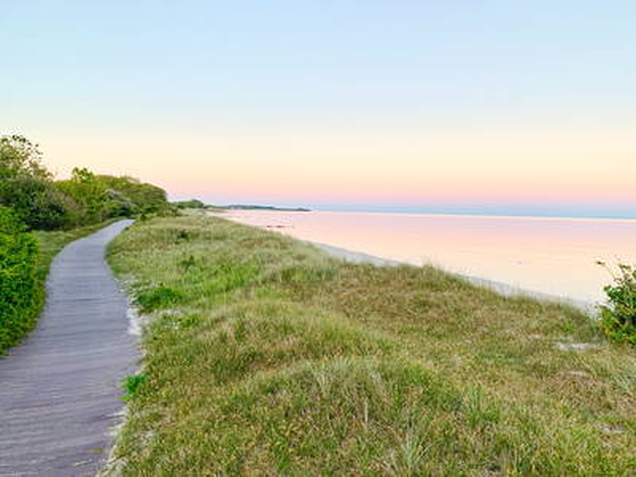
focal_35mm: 26
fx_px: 478
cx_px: 318
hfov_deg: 67.3
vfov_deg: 53.1
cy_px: 238
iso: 32
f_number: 1.8
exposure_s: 1/122
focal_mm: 4.25
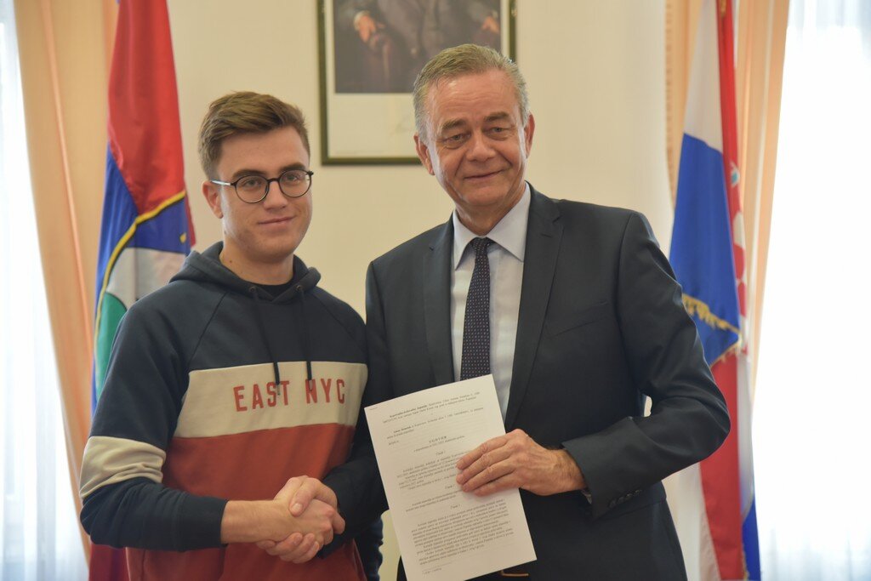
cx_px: 436
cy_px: 290
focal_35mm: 85
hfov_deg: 23.9
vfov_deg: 16.1
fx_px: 2057
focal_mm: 85
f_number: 4
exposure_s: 1/60
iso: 2000
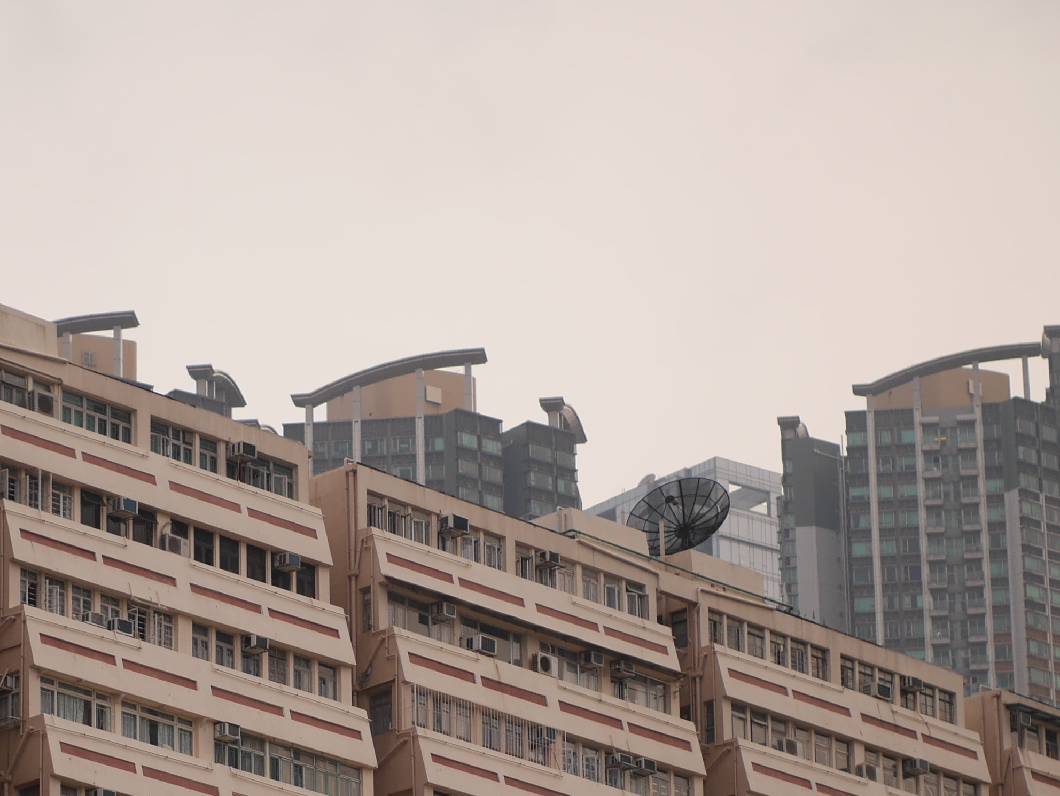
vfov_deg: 7.5
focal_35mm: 199
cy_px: 717
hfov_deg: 9.9
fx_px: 6097
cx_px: 324
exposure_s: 1/2500
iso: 200
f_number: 1.4
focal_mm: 43
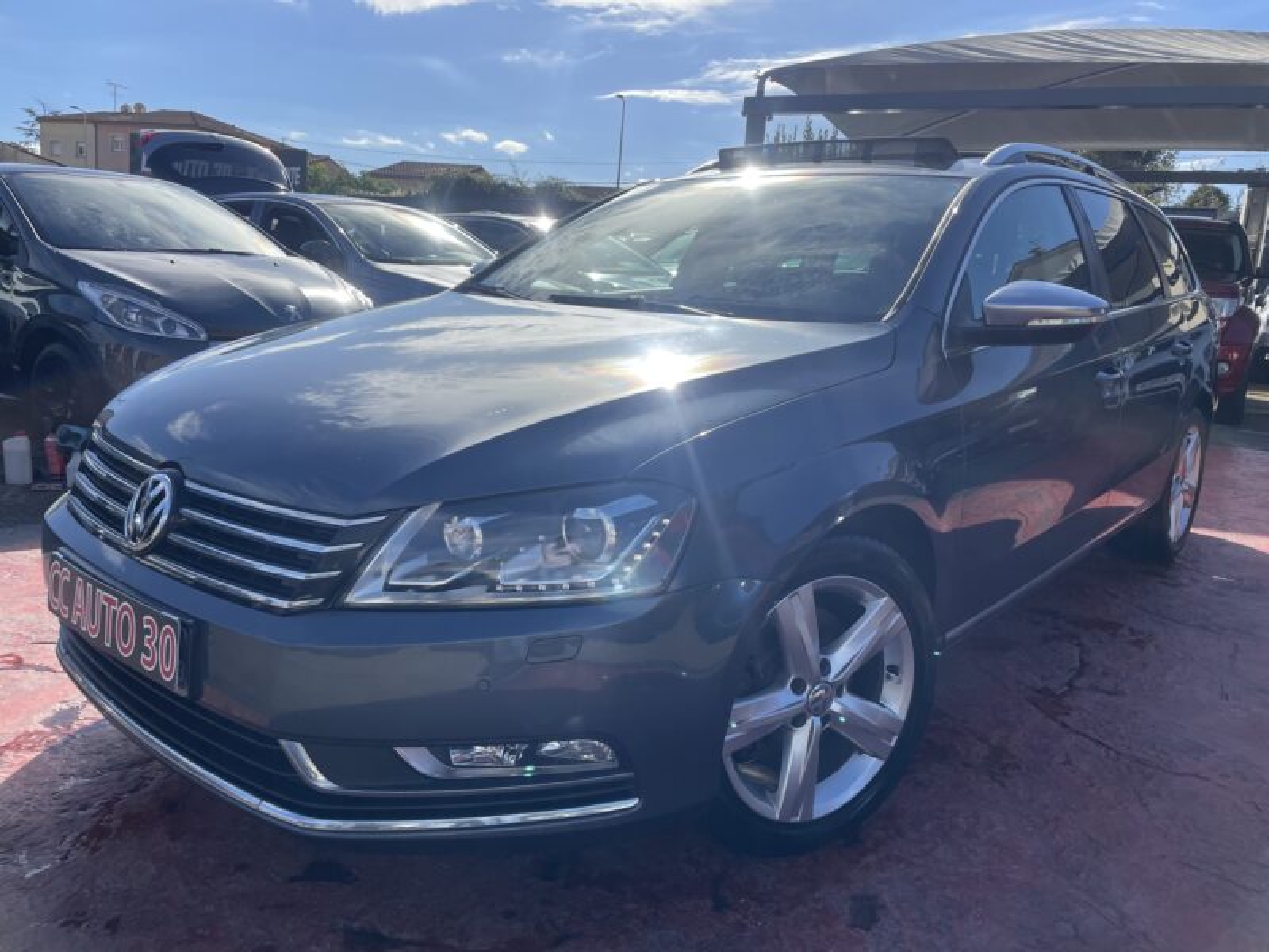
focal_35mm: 26
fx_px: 953
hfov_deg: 67.3
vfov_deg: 53.1
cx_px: 634
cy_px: 476
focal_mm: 4.2
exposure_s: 1/3731
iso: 32
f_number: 1.6
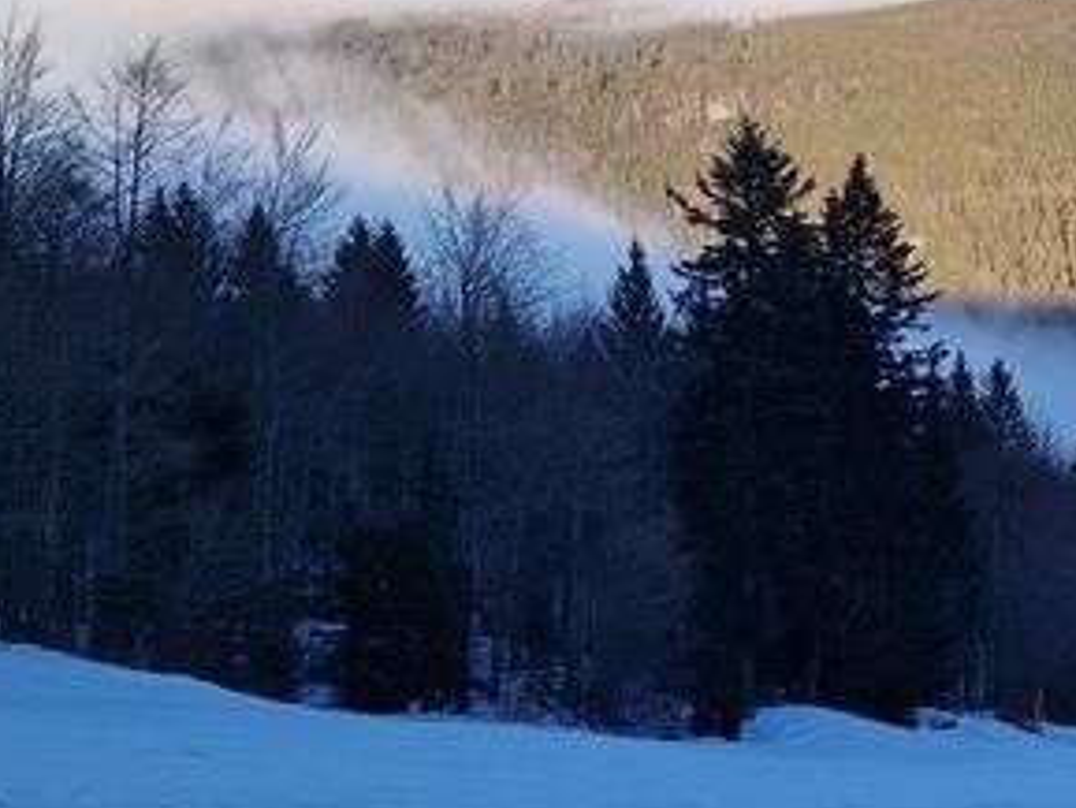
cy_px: 341
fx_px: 2550
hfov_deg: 23.4
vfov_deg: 18.0
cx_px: 916
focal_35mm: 82
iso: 50
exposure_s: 1/728
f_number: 1.8
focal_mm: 5.4
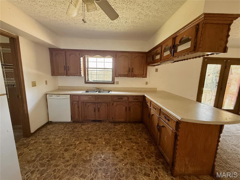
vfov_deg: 85.7
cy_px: 90
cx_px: 120
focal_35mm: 14
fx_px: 97
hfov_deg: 102.1
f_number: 2.2
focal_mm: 2.22
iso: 400
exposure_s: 1/71
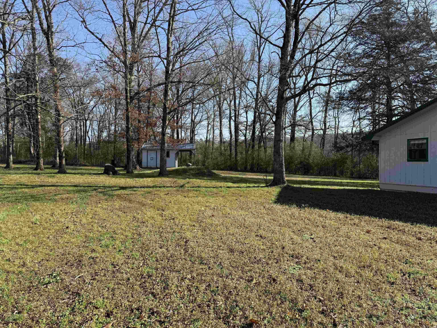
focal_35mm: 24
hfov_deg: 71.6
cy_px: 164
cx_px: 218
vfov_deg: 56.8
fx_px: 303
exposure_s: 1/2232
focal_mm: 6.76
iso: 80
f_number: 1.78
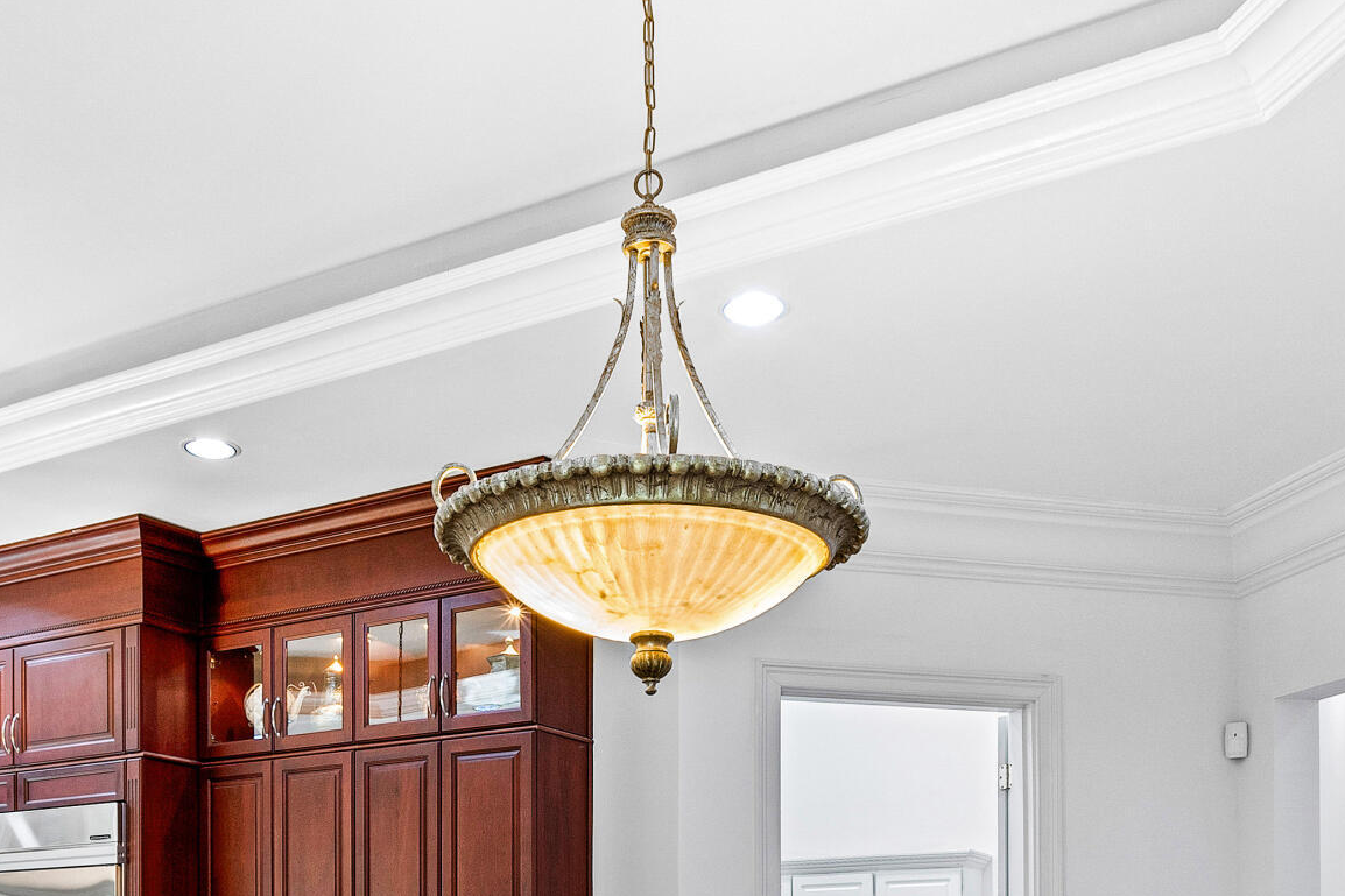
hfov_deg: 49.5
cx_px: 635
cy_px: 1003
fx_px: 1457
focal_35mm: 39
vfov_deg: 30.4
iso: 100
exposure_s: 1/1.67
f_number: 8
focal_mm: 10
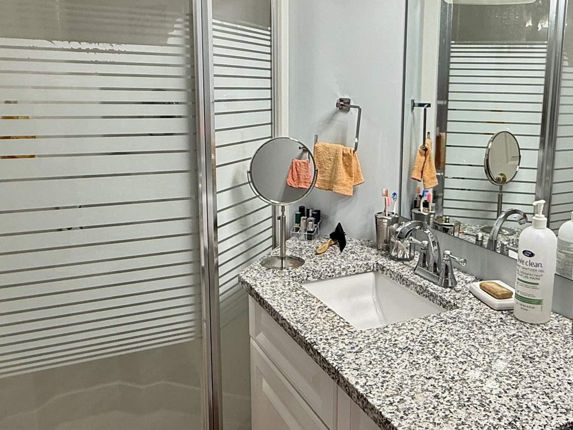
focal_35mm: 34
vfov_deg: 41.7
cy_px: 186
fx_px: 563
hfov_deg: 53.3
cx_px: 364
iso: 64
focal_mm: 2.22
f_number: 2.2
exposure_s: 1/120
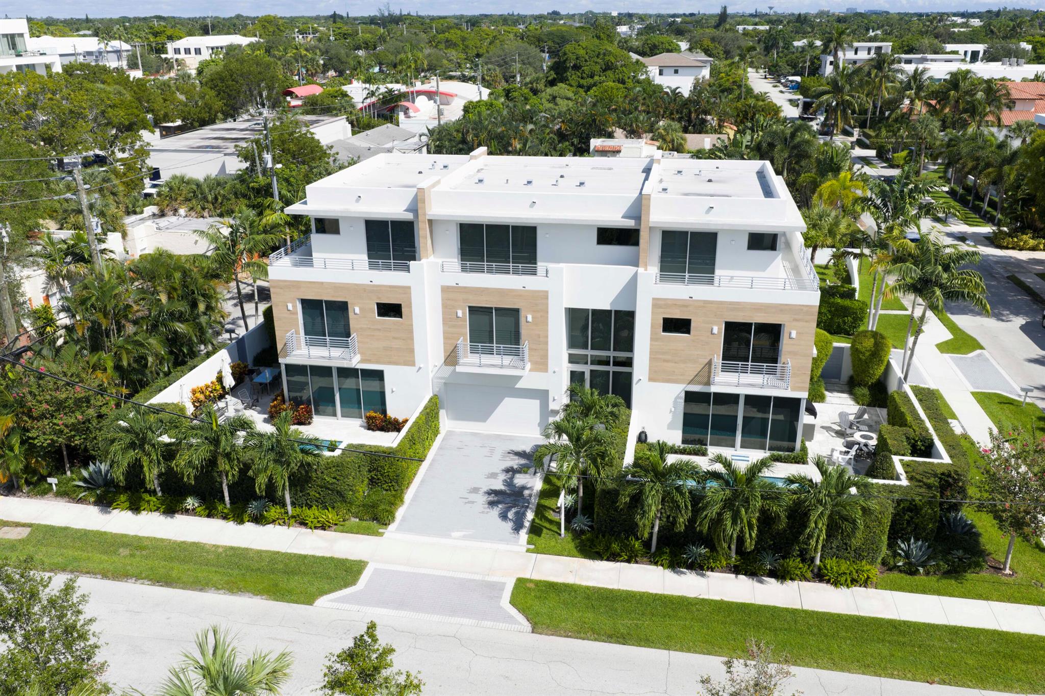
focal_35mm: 28
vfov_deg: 46.4
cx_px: 522
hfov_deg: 65.5
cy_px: 348
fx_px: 813
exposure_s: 1/320
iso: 100
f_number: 5
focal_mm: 14.45
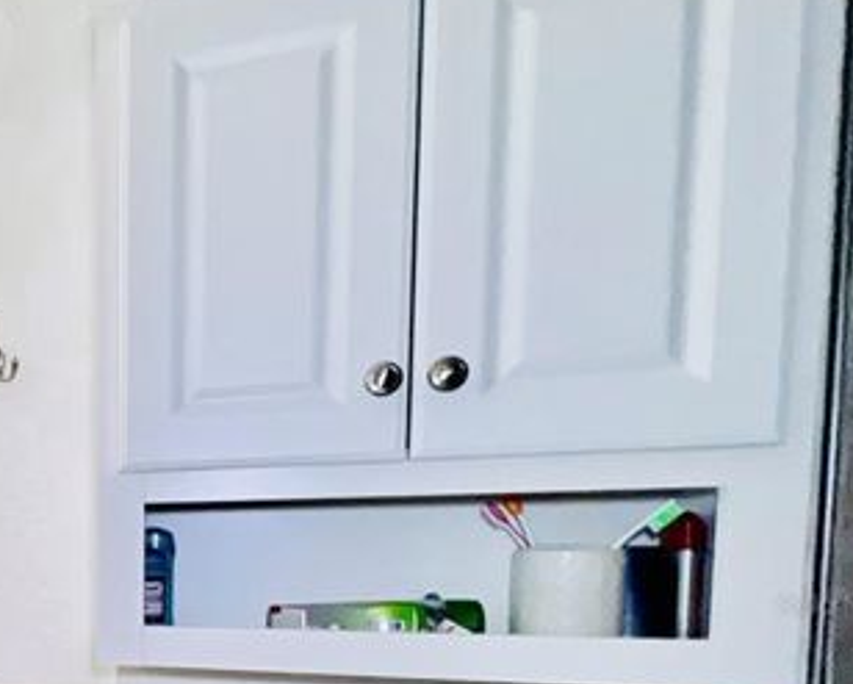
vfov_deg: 45.7
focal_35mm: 29
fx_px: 733
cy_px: 604
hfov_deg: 45.4
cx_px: -84
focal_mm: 1.57
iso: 125
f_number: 1.8
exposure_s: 1/120
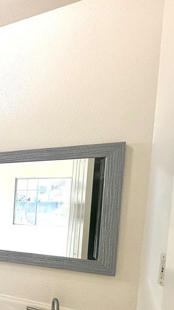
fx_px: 246
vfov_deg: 62.2
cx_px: -113
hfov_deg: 24.7
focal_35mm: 30
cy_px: 215
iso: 64
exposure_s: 1/124
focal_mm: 2.22
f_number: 2.2
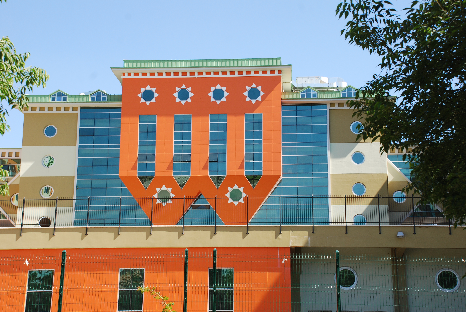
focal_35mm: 57
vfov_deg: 23.8
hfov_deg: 35.0
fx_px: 739
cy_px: 156
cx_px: 233
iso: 200
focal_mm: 38
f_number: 10
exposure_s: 1/200
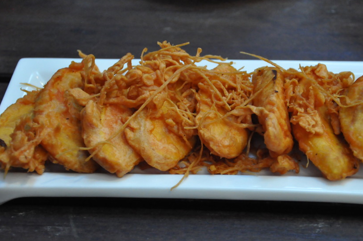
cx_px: 200
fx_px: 906
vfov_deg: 15.2
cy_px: 127
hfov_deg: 22.6
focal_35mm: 90
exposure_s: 1/80
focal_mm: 48
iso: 3200
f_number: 4.8
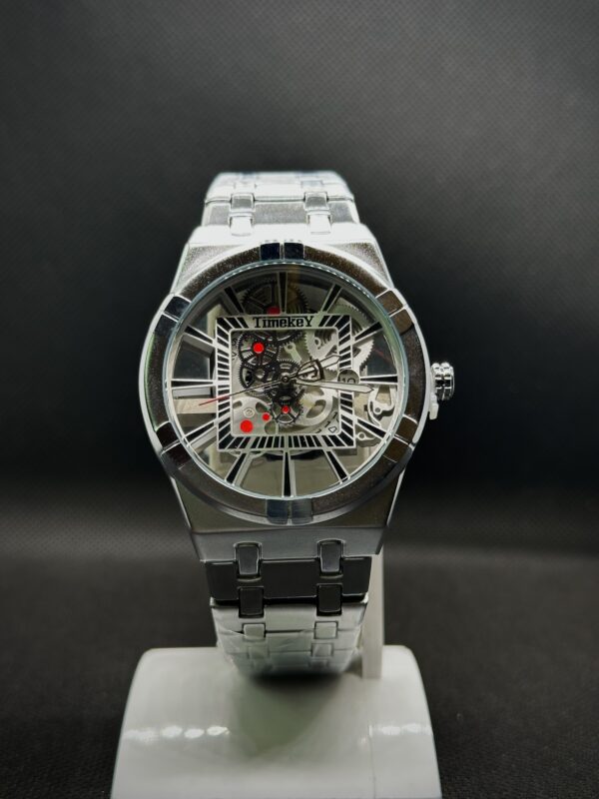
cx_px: 300
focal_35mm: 48
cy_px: 400
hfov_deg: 30.3
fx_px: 1107
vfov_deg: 39.7
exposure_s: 1/50
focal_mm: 6.86
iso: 50
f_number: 1.78
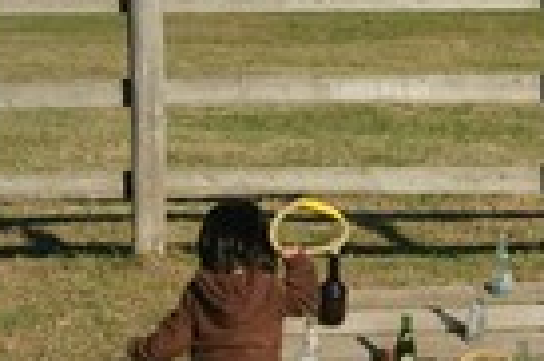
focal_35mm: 129
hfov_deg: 15.8
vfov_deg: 10.6
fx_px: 1947
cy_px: 153
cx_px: 465
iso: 200
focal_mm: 28
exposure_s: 1/320
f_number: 9
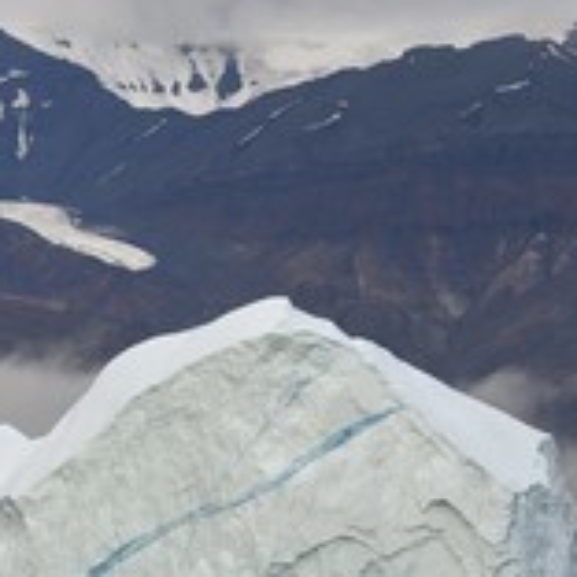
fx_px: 5186
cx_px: 0
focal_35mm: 275
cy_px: 329
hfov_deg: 6.3
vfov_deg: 6.4
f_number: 11
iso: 400
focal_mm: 120
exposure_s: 1/250
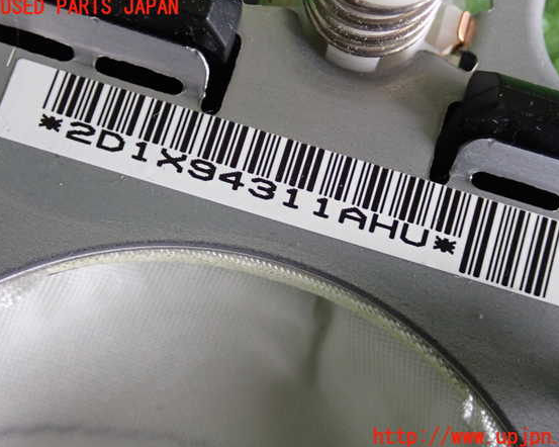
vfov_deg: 28.6
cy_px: 222
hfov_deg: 35.4
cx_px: 298
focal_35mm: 53
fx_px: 877
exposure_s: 1/50
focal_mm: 9.01
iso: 500
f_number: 3.2
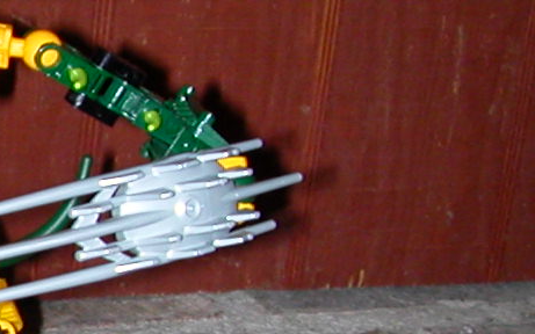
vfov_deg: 9.5
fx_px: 1983
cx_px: -263
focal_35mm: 136
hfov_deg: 14.4
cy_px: 390
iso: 100
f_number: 2.7
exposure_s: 1/59.9
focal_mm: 5.6
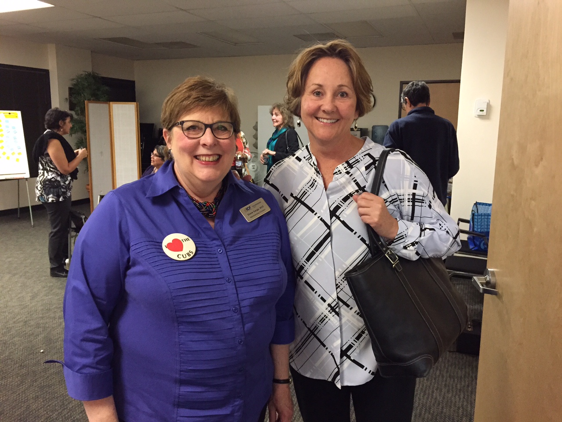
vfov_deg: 48.2
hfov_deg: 61.7
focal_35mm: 29
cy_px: 211
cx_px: 281
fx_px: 471
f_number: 2.2
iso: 250
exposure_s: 1/30
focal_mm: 4.15
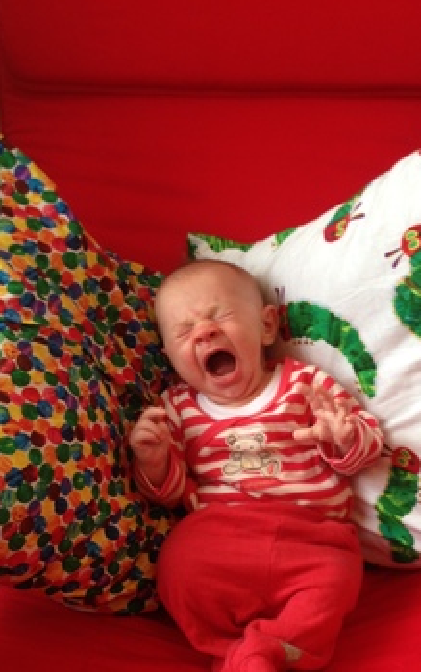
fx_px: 880
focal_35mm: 48
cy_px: 459
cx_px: 288
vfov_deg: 41.2
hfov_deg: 26.7
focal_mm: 4.13
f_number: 2.4
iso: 80
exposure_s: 1/20
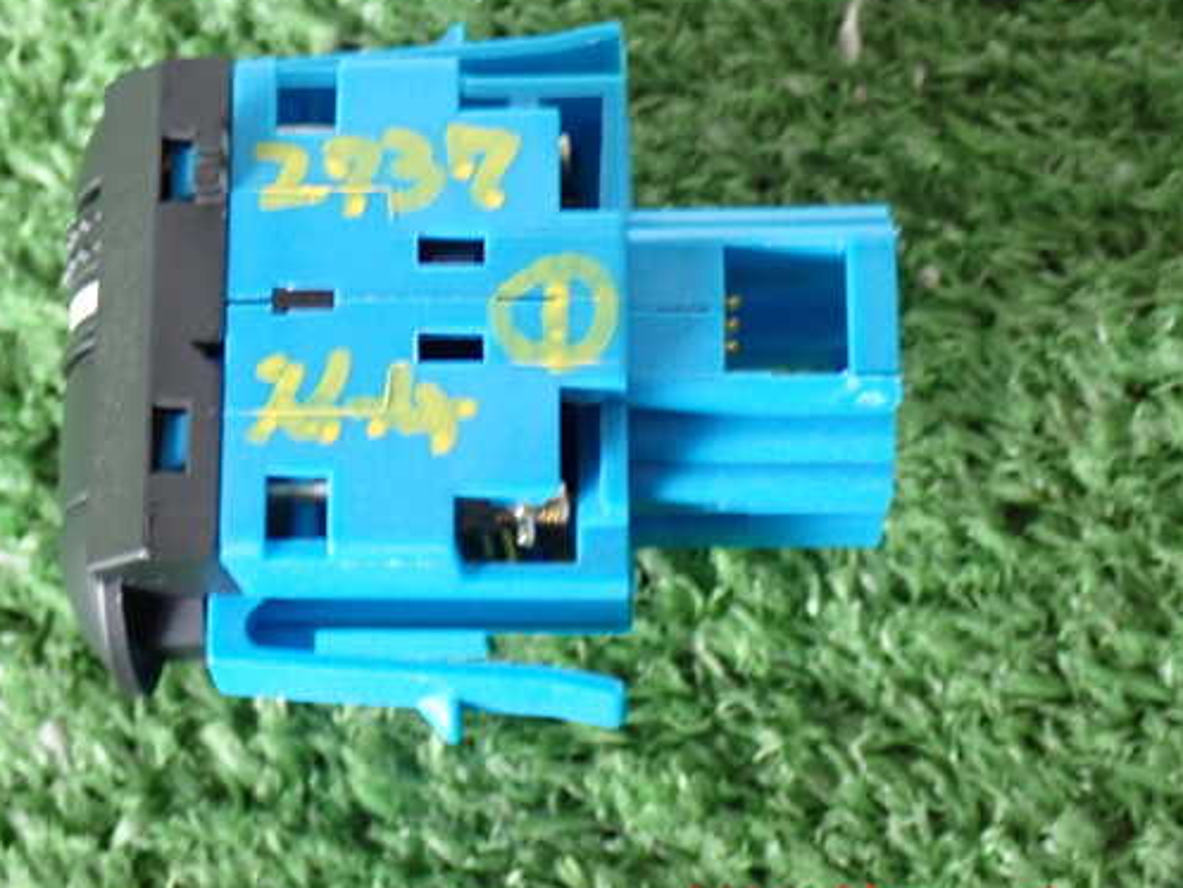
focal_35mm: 93
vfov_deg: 15.9
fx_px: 3179
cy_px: 405
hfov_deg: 21.1
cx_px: 514
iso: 800
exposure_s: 1/25
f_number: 4.1
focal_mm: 13.65
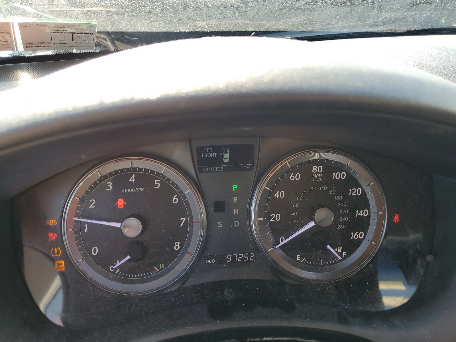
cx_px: 228
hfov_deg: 67.3
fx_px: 343
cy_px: 171
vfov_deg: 53.1
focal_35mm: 26
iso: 50
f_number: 1.5
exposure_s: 1/233
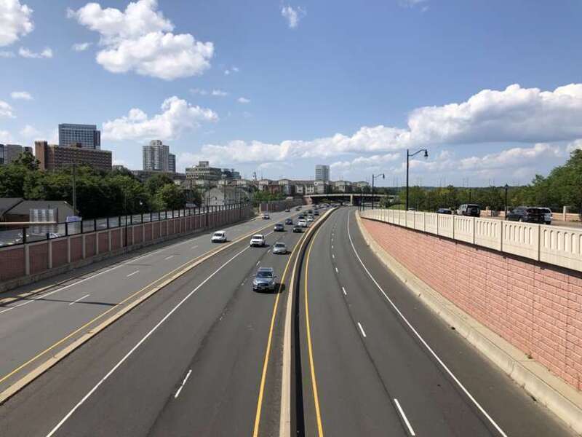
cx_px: 291
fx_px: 471
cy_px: 218
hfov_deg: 63.4
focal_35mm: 28
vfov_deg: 49.7
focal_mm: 4
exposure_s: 1/2703
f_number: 1.8
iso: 20
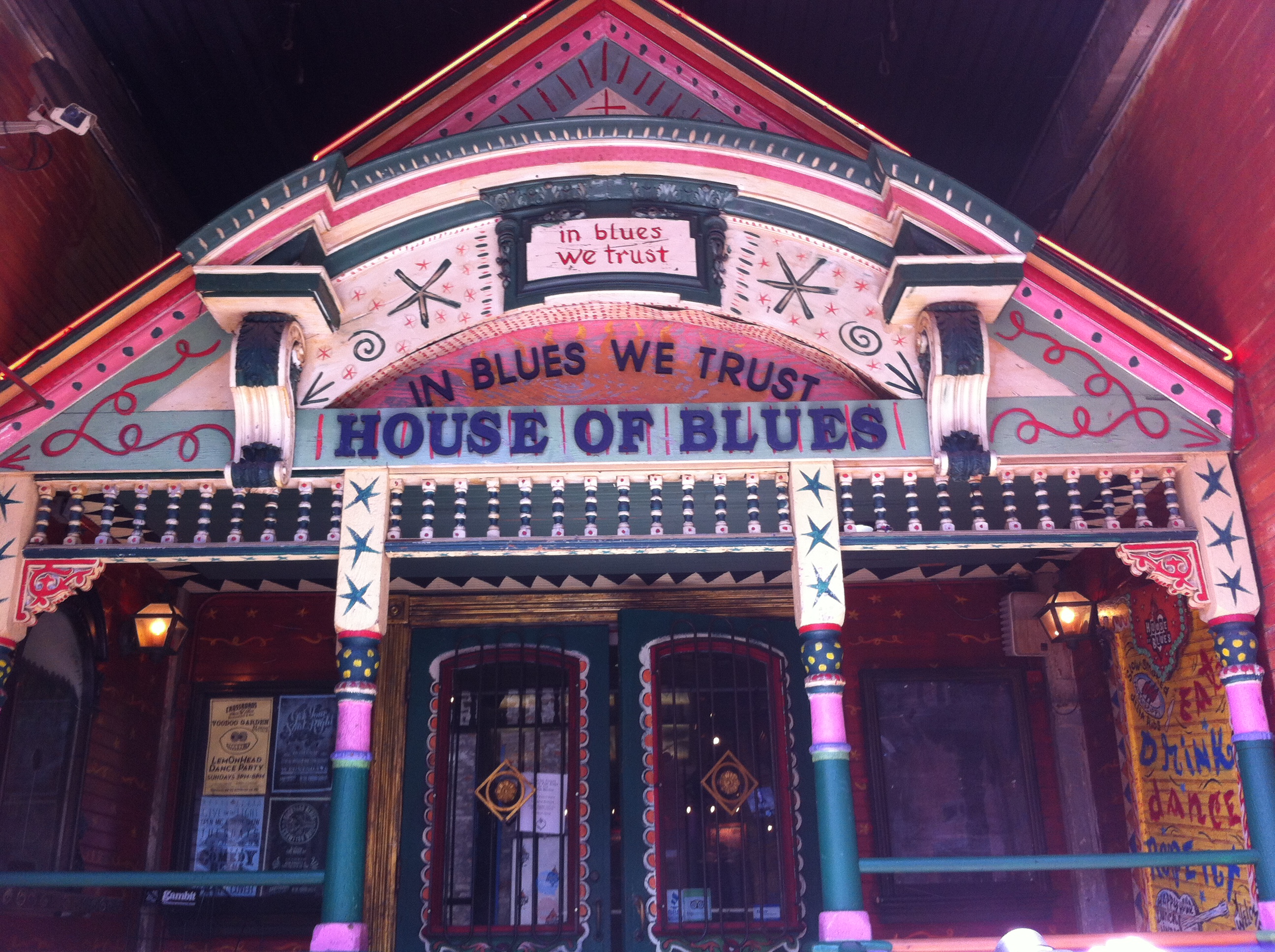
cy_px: 476
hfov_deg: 52.7
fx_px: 1287
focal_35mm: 35
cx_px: 638
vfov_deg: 40.6
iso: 80
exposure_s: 1/30
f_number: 2.8
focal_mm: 3.85
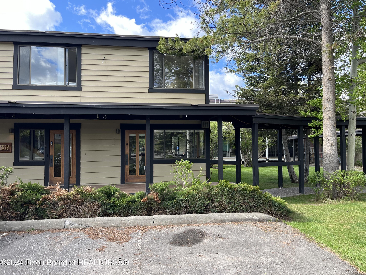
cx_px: 183
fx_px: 275
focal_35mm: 26
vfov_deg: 53.1
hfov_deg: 67.3
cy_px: 138
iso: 50
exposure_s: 1/442
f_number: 1.6
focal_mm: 5.1
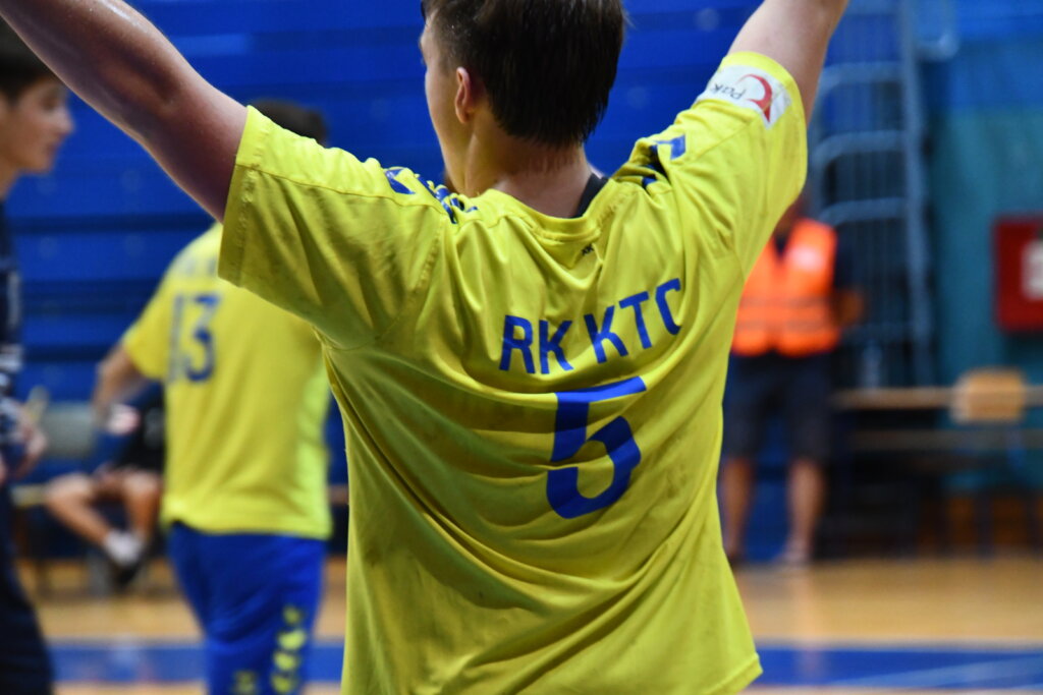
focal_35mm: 277
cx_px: 522
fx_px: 8026
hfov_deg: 7.4
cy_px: 348
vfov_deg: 5.0
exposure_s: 1/100
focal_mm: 185
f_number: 5.6
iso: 3200
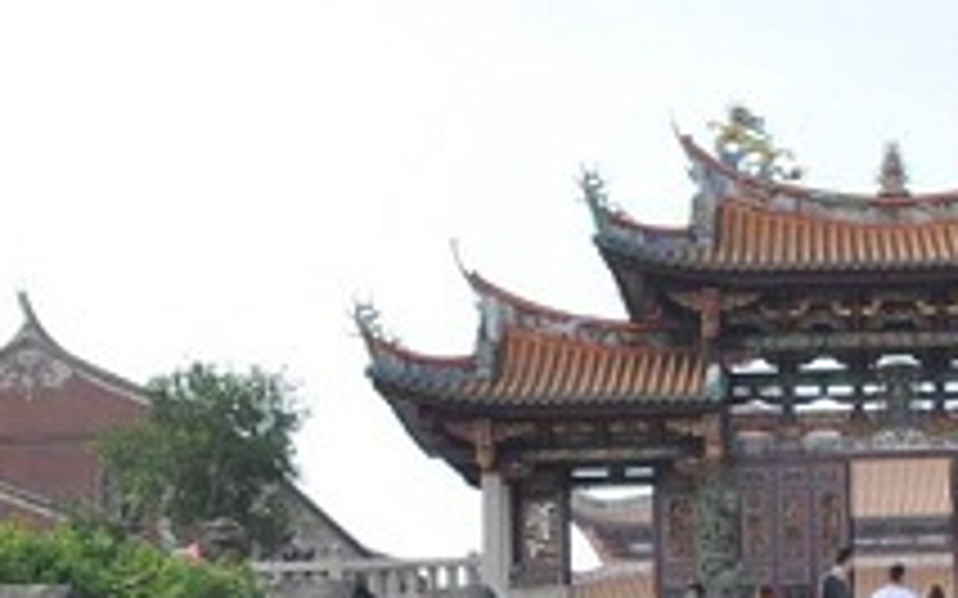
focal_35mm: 121
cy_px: 629
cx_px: 1079
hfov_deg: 16.7
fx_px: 3158
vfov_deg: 10.7
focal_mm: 28
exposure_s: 1/320
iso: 200
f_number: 9
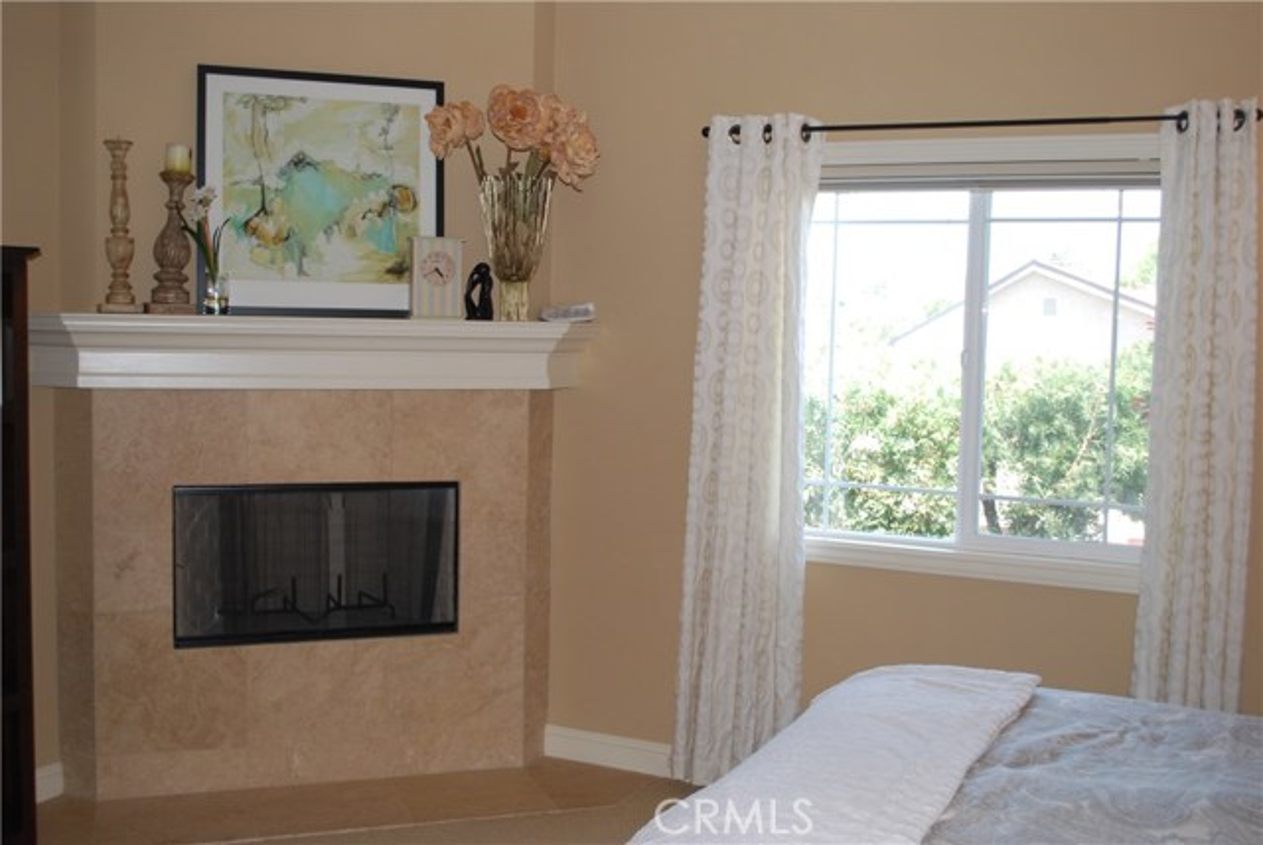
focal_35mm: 39
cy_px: 422
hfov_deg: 49.5
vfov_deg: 34.3
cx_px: 632
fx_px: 1369
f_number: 4.2
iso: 200
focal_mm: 26
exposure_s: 1/60
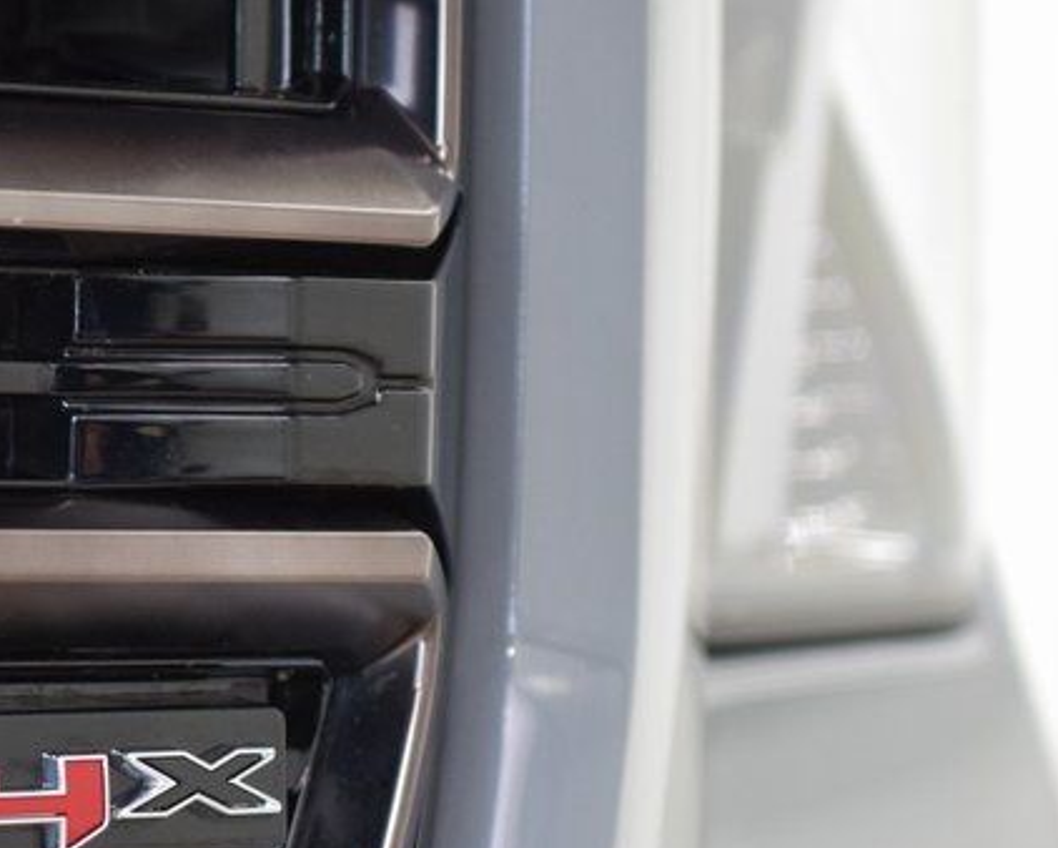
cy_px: 771
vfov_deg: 6.5
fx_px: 7487
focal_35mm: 239
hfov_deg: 8.0
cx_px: -10
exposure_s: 1/80
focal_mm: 70
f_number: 2.8
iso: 1600
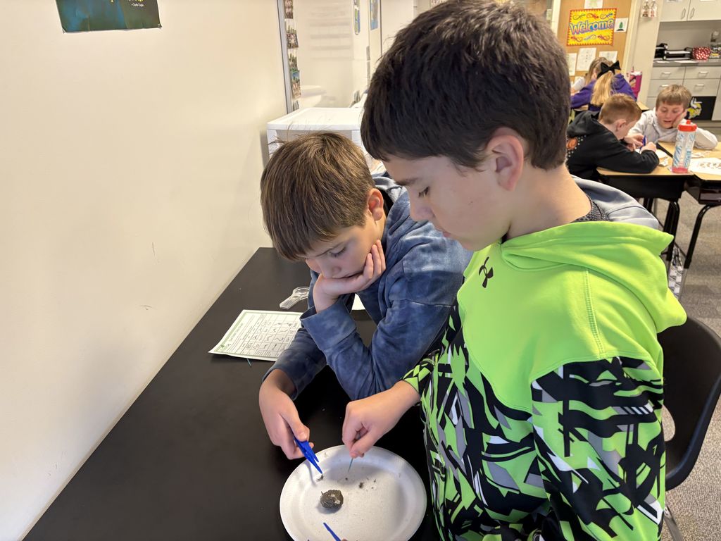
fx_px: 542
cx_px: 360
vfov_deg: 53.1
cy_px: 270
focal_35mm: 26
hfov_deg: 67.3
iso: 160
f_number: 1.6
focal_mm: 5.96
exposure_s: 1/60
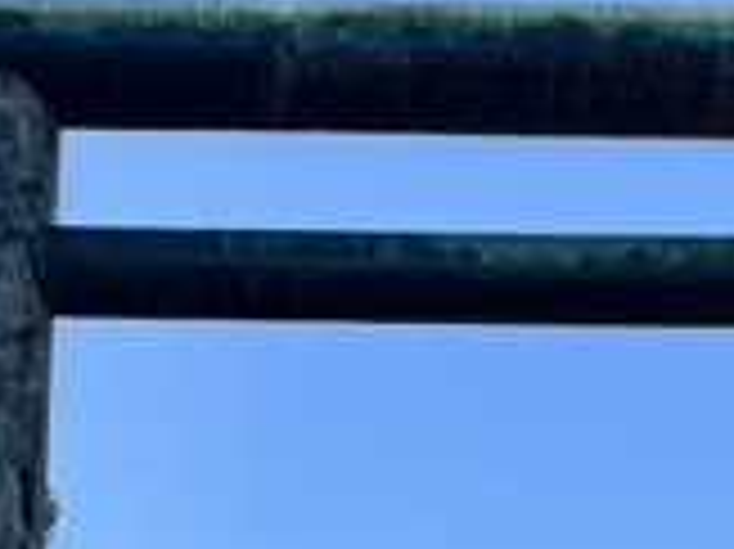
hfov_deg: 17.5
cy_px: 812
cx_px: 545
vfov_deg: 12.6
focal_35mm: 112
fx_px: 2373
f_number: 1.6
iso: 50
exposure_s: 1/1295
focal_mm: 5.96
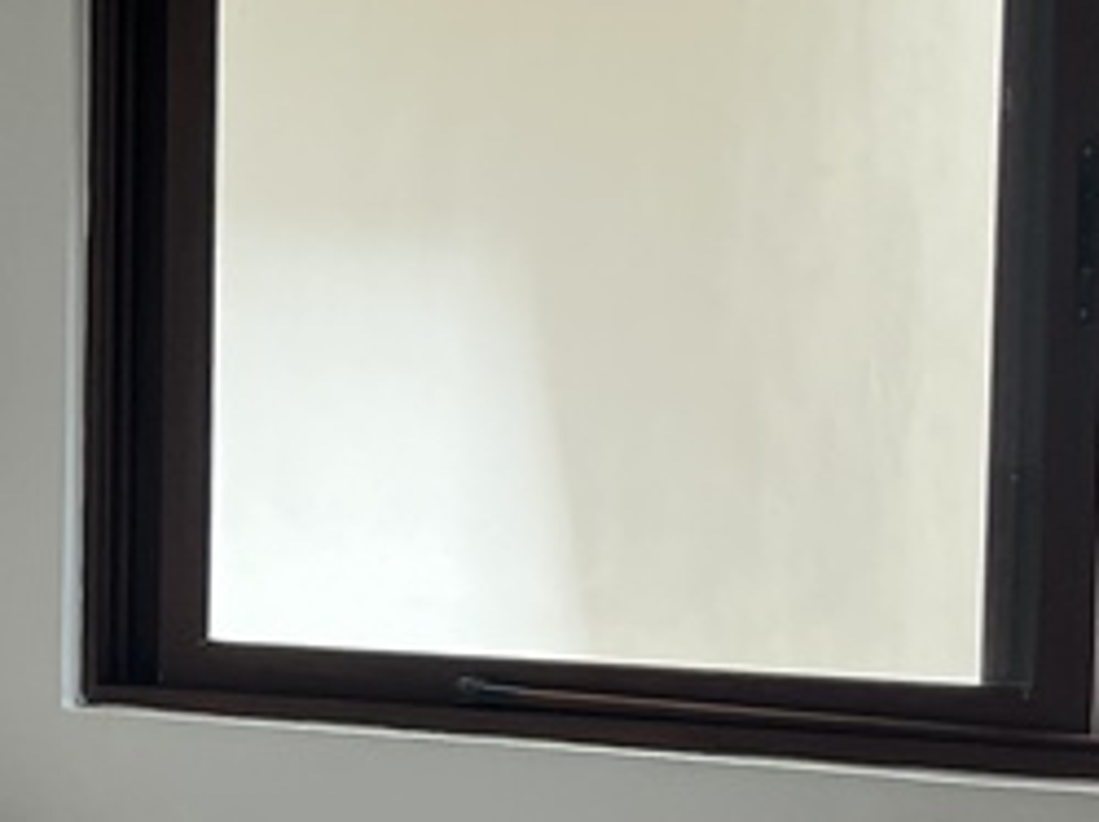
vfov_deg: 11.7
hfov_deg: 14.8
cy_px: 769
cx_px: -466
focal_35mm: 125
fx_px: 3965
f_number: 1.6
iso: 125
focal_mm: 5.1
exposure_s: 1/120
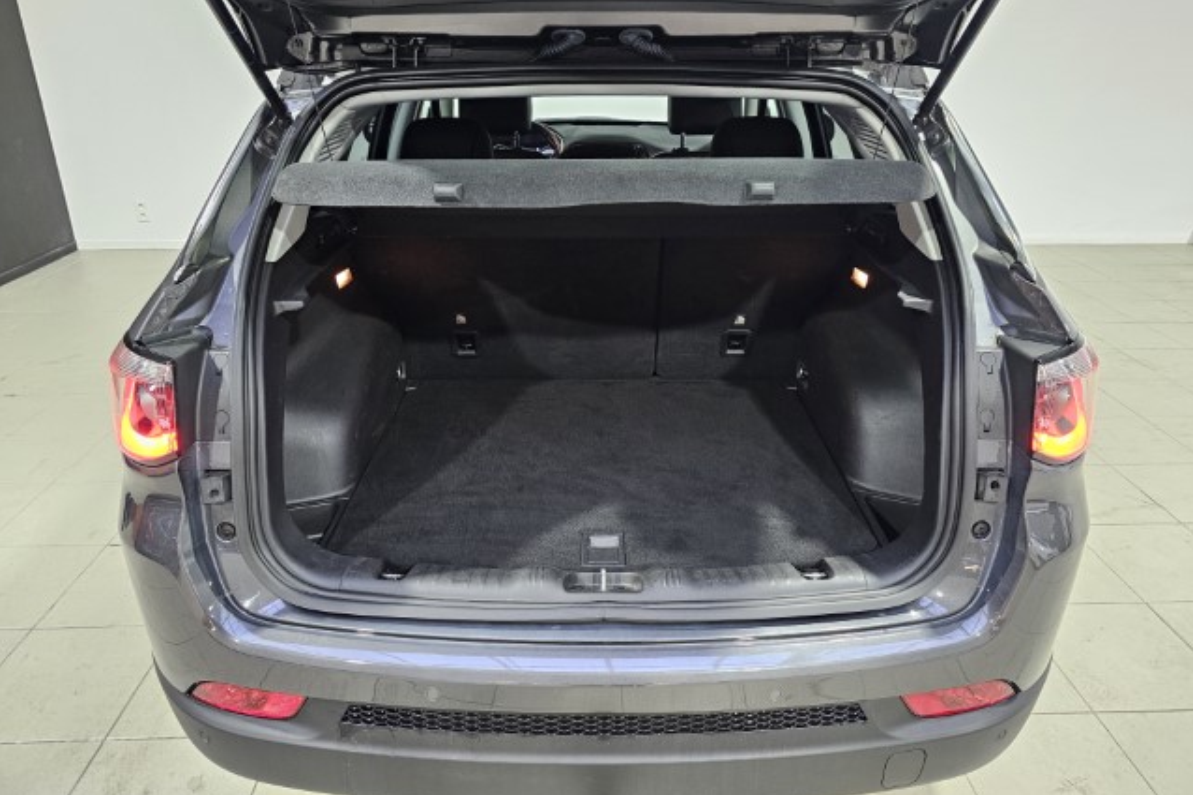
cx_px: 596
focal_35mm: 24
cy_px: 355
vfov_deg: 53.0
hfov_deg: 73.8
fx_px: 795
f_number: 1.7
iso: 1000
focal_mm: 6.3
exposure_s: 1/100
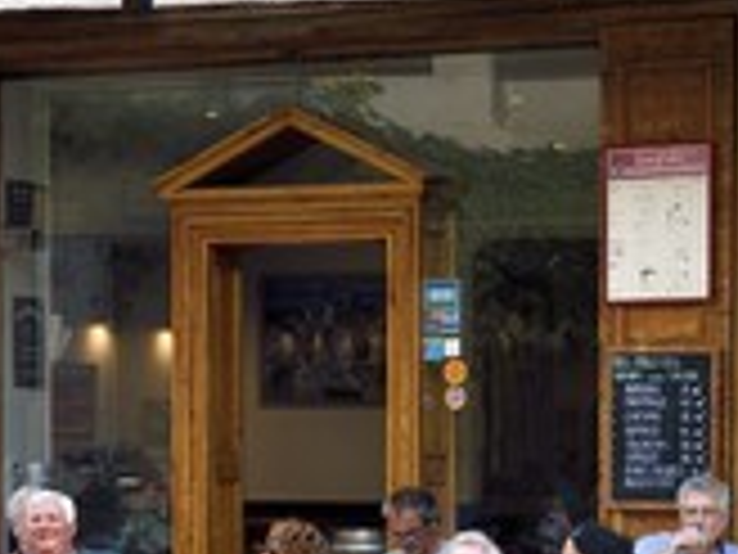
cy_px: 392
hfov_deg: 11.5
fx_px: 3667
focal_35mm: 172
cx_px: 346
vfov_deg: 8.6
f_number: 8
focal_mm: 70
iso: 800
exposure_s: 1/125
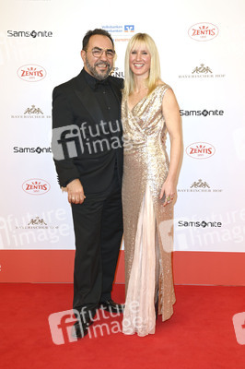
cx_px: 122
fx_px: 562
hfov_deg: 24.6
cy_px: 184
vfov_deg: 36.3
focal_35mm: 55
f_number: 7.1
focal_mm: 55
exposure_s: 1/200
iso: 640
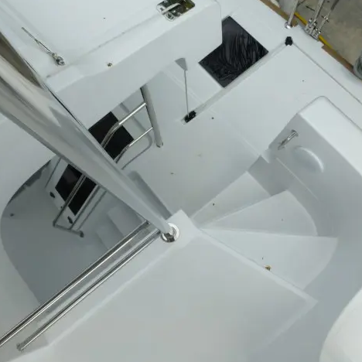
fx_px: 343
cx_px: 138
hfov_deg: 55.1
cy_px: 182
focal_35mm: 29
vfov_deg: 55.6
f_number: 4
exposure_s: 1/500
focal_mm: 4.3
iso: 100
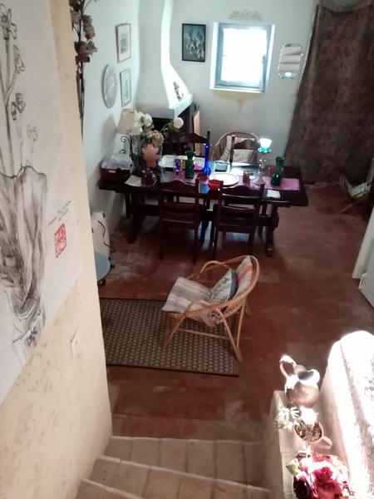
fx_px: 375
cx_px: 187
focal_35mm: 26
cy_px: 250
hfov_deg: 53.1
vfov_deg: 67.3
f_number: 1.8
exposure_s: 1/20
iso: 1092
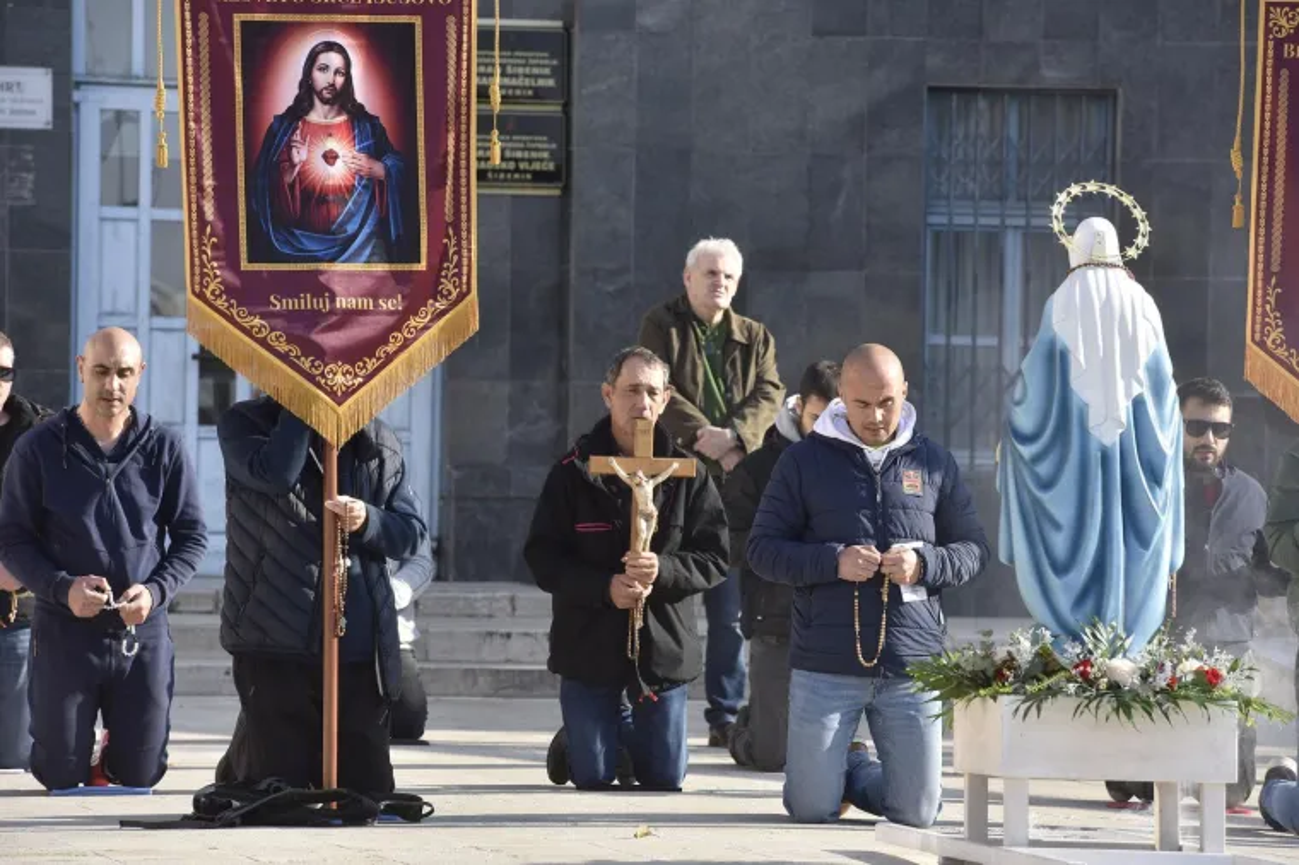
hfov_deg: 10.3
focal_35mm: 200
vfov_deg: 6.9
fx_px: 7213
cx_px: 650
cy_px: 432
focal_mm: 200
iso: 320
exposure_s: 1/320
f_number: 11
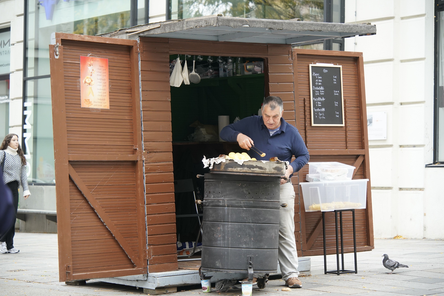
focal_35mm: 85
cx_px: 223
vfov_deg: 16.1
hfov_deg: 23.9
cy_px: 149
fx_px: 1048
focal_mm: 84
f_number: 4.5
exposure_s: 1/320
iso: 1250
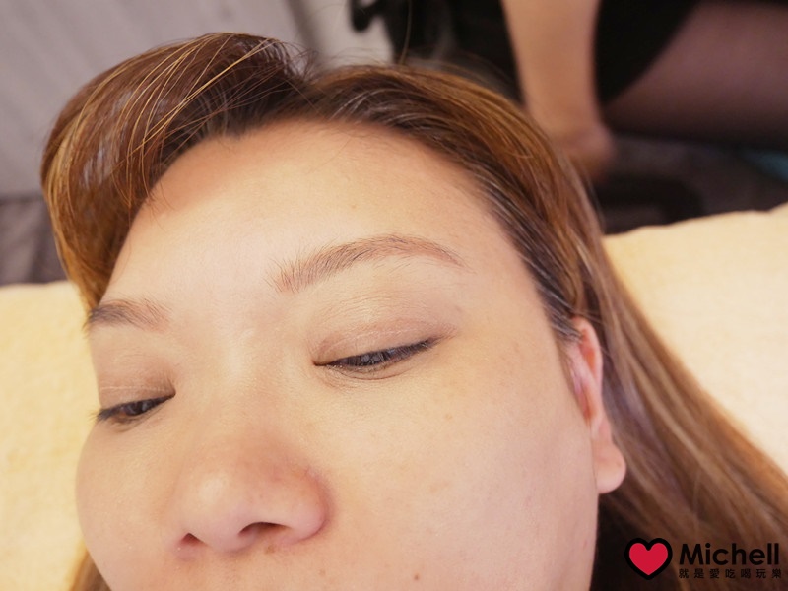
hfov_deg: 60.0
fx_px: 683
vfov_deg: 46.8
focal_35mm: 30
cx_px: 394
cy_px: 296
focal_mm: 15
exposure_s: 1/50
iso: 1250
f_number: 3.8
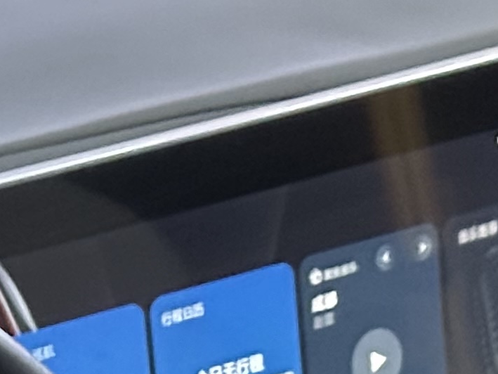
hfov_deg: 7.1
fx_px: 3928
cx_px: -248
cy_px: 1060
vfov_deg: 5.2
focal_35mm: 273
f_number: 1.78
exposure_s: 1/29
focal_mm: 6.86
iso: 640
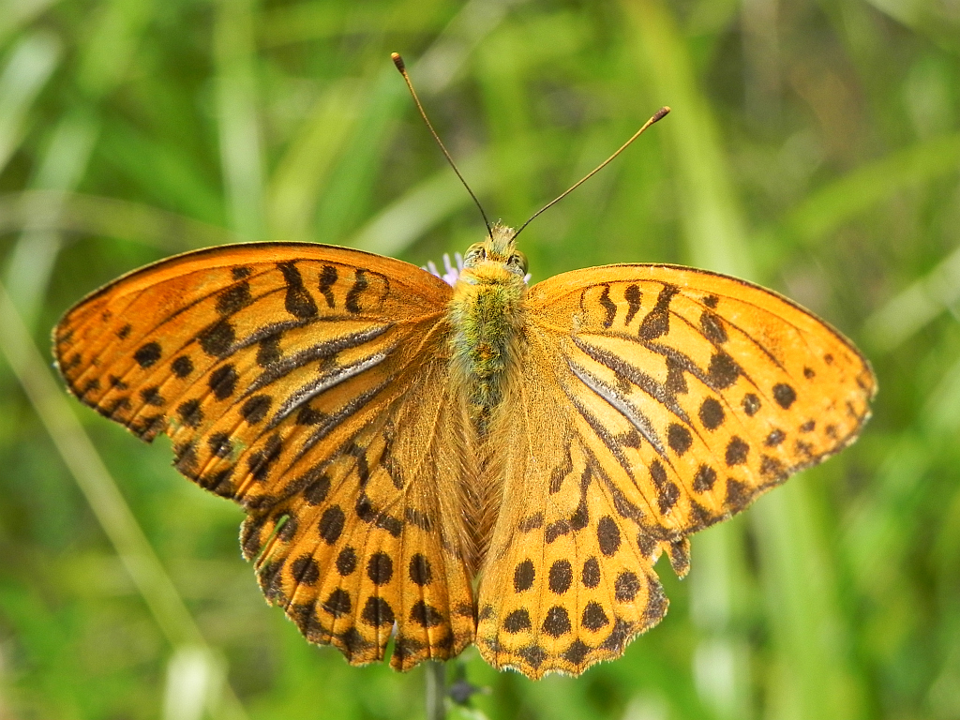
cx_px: 480
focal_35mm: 95
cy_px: 360
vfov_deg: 15.6
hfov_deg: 20.7
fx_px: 2635
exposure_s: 1/617
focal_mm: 16.9
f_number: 5
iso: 160
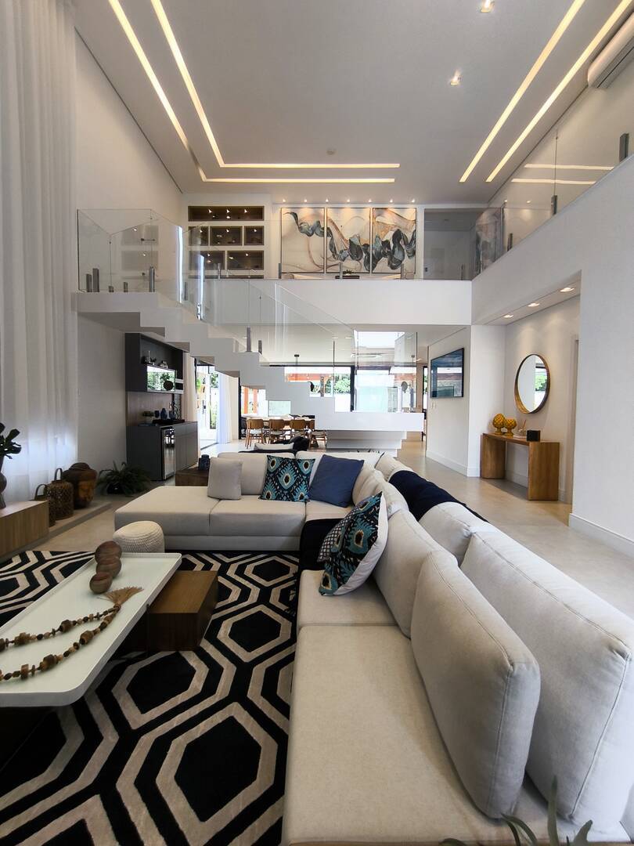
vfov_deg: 94.5
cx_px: 317
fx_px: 391
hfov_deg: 78.1
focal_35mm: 16
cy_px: 423
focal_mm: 1.65
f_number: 2.2
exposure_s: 1/60
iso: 64
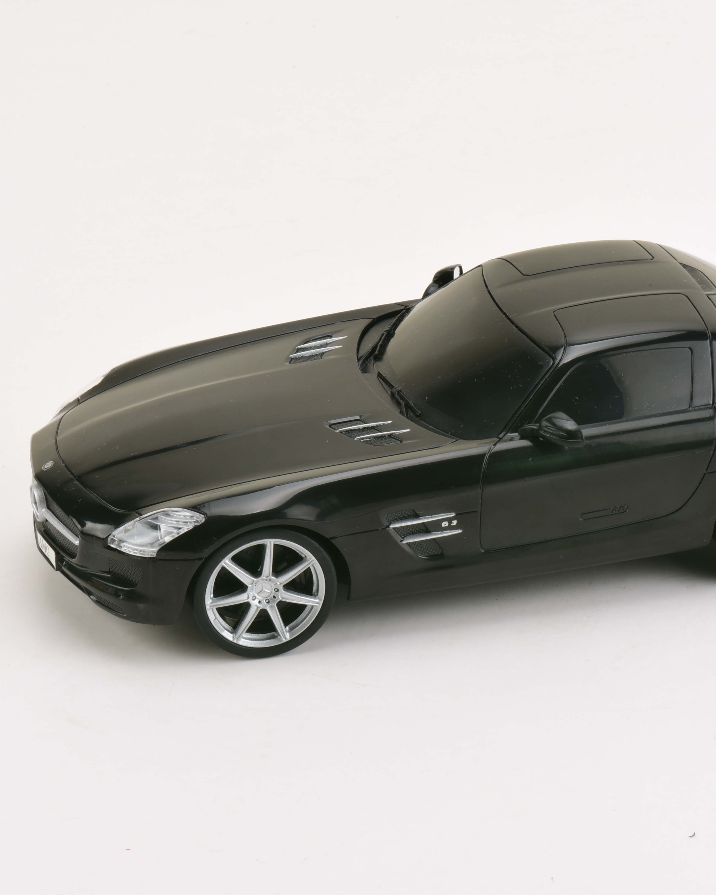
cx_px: 533
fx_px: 3947
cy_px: 445
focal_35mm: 149
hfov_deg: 10.3
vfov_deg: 12.9
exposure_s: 1
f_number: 36
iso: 100
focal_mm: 105
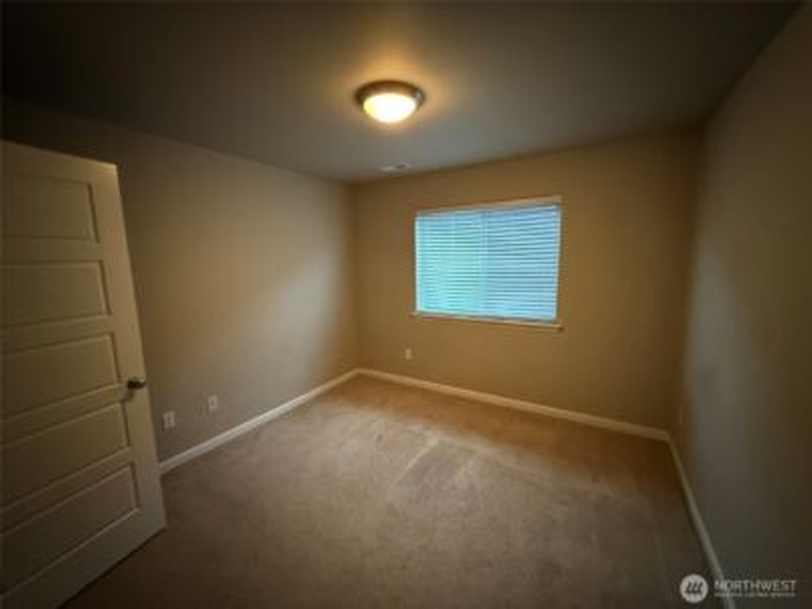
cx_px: 406
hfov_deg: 102.1
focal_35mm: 14
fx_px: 328
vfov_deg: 85.7
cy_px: 304
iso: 1000
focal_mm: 2.22
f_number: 2.2
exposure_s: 1/40
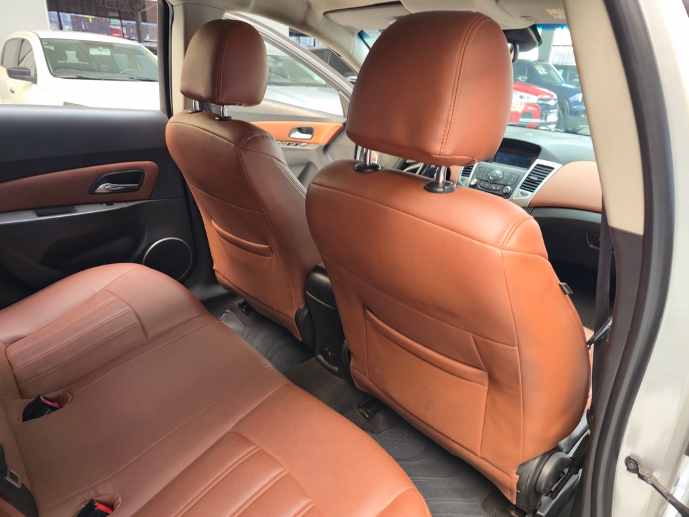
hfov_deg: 73.9
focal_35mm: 23
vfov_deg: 58.9
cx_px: 344
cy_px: 258
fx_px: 458
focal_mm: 6.3
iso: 64
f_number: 1.7
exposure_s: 1/60
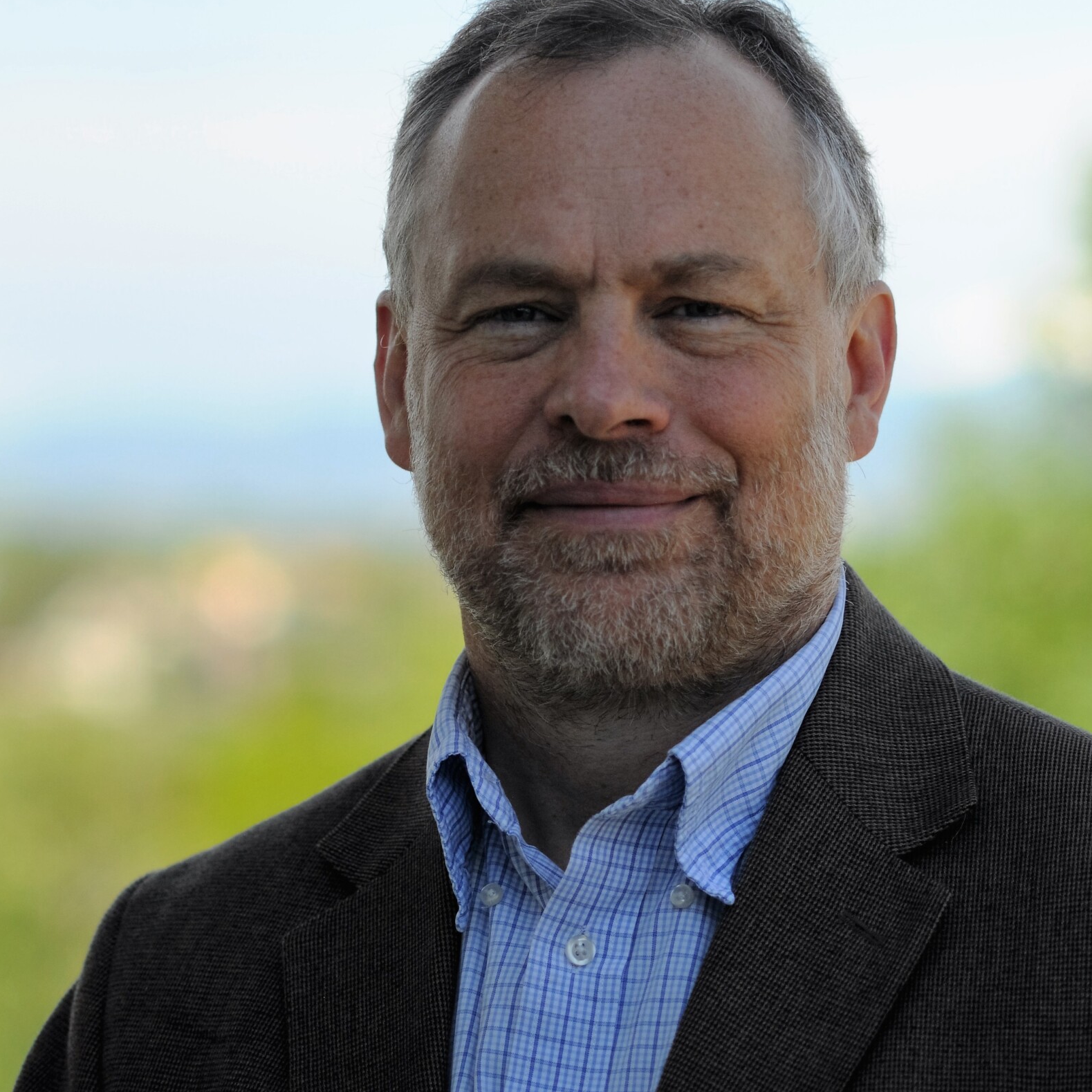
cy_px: 383
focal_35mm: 217
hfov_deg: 8.1
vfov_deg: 8.1
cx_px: 552
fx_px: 7734
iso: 400
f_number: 2.8
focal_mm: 105
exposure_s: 1/4000
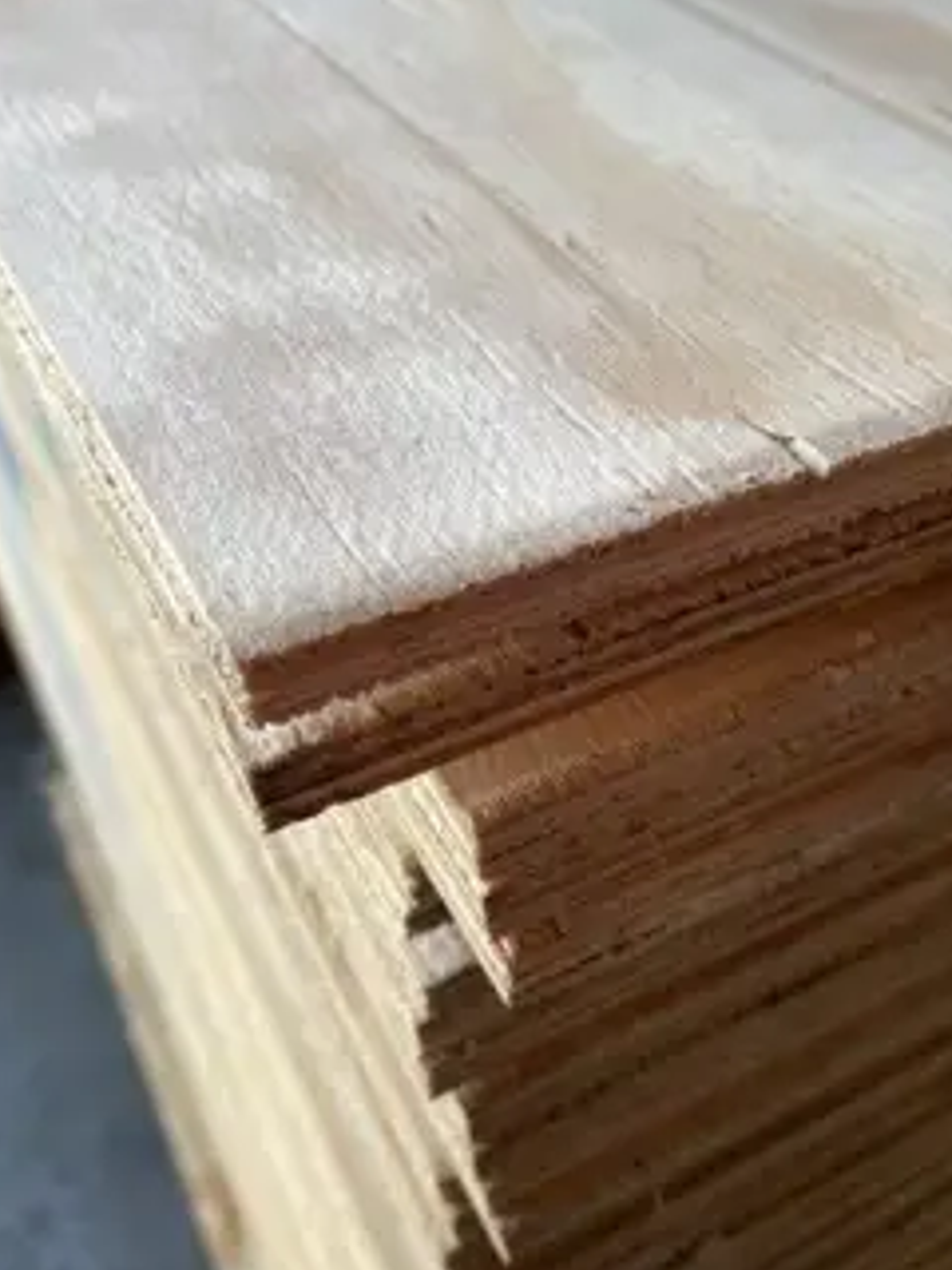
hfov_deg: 36.7
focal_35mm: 39
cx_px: 571
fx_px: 1430
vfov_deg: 47.8
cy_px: 579
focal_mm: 4.2
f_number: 1.6
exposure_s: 1/125
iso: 32
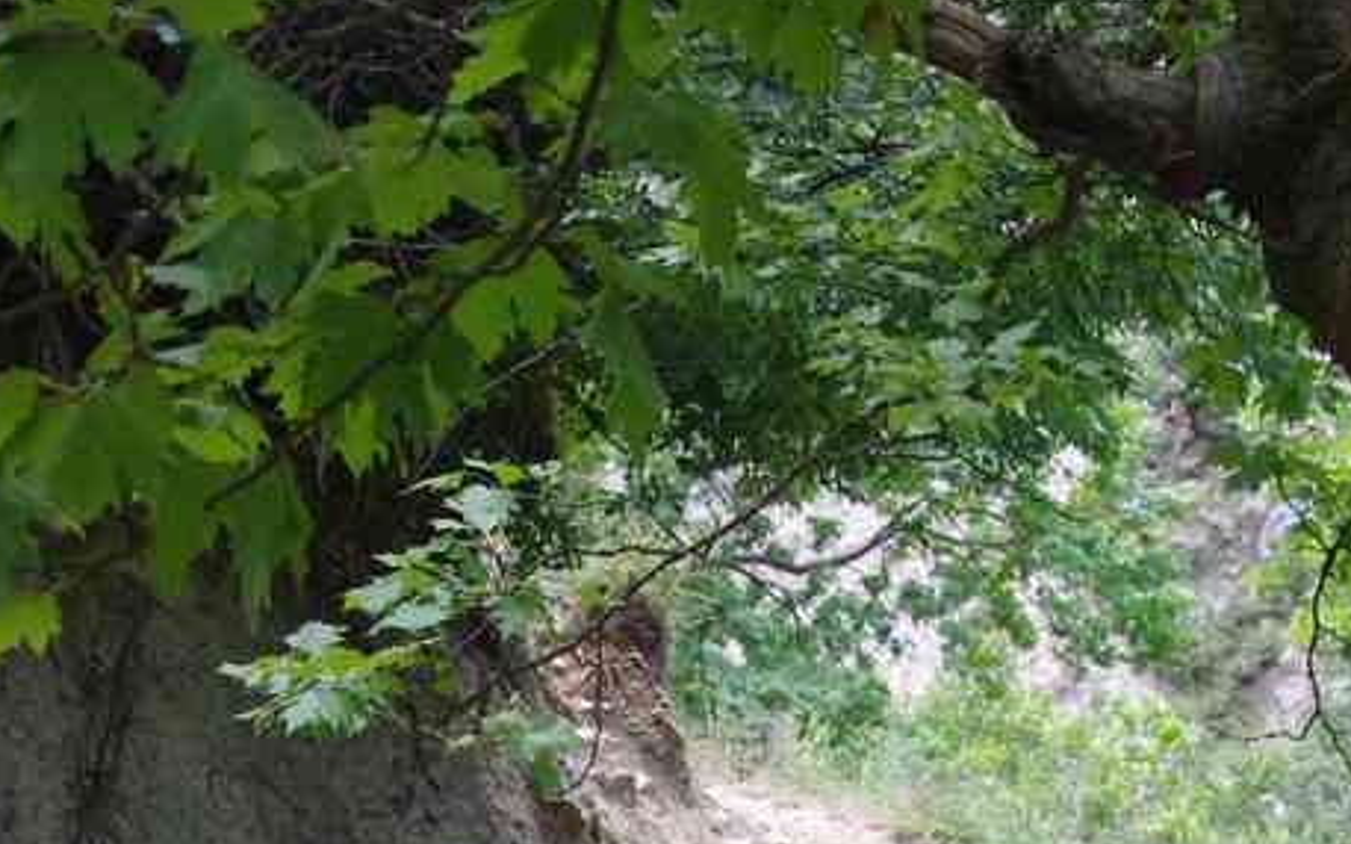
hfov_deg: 19.1
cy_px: 1409
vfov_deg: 11.3
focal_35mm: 109
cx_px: 855
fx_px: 4012
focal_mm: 32.5
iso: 800
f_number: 6.3
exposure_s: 1/60
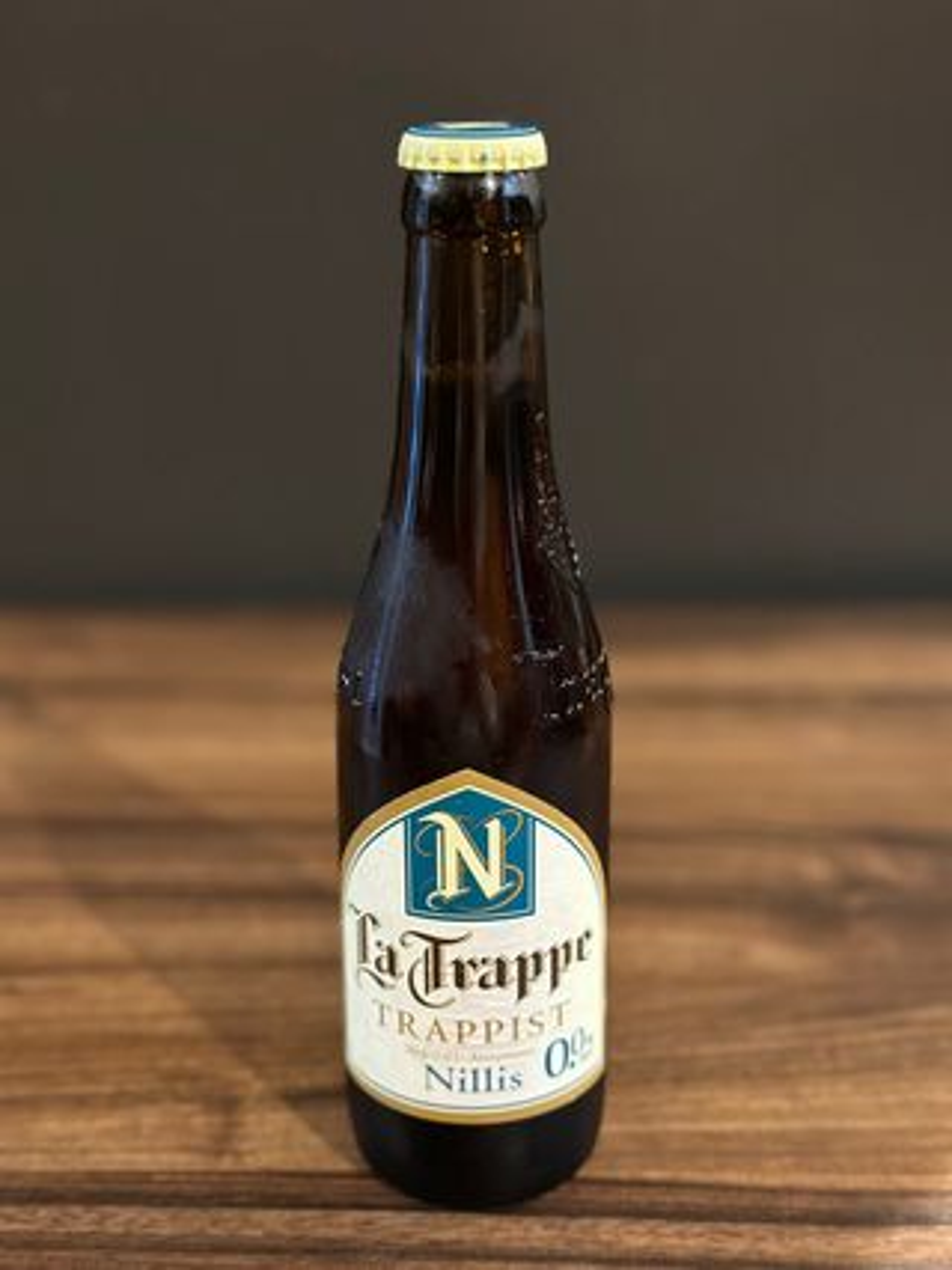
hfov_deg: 30.3
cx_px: 476
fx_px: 1761
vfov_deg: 39.7
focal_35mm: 48
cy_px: 635
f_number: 1.78
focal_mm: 6.86
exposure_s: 1/25
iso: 640
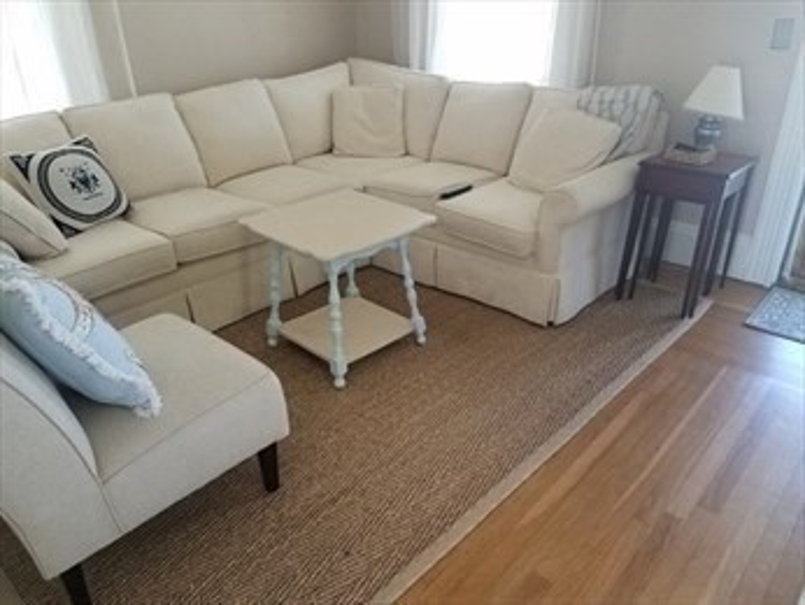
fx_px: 605
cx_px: 402
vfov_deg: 53.1
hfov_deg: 67.3
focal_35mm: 26
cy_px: 302
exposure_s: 1/60
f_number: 1.7
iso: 200
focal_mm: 4.2
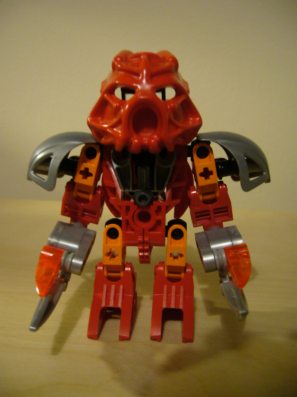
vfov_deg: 52.6
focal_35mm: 35
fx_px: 400
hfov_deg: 40.7
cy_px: 198
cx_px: 148
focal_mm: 5.8
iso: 200
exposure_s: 1/6
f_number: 2.8
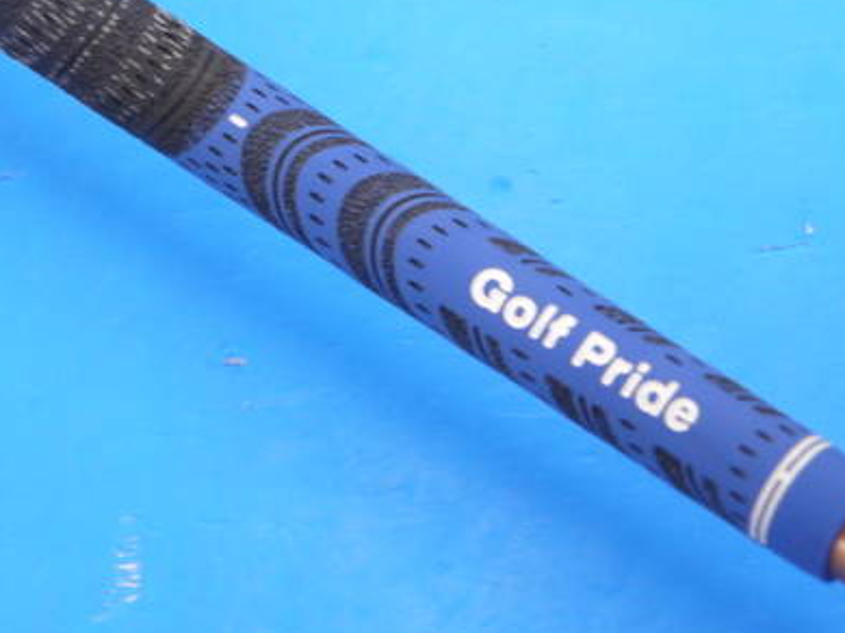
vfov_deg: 10.7
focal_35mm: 138
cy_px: 141
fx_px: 3367
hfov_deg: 14.3
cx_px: 310
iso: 640
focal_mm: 42
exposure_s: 1/80
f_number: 5.6
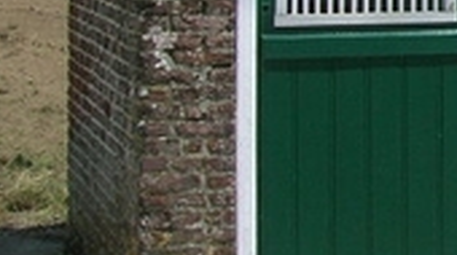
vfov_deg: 8.9
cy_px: -180
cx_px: 761
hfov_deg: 14.8
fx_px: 1585
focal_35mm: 131
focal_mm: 5.7
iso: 50
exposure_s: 1/431
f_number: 4.9
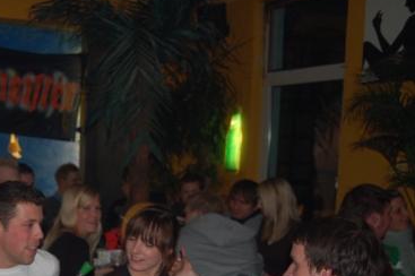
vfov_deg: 24.7
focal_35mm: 54
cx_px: 77
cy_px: 209
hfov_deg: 35.6
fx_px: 622
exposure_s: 1/60
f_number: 3.8
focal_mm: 22
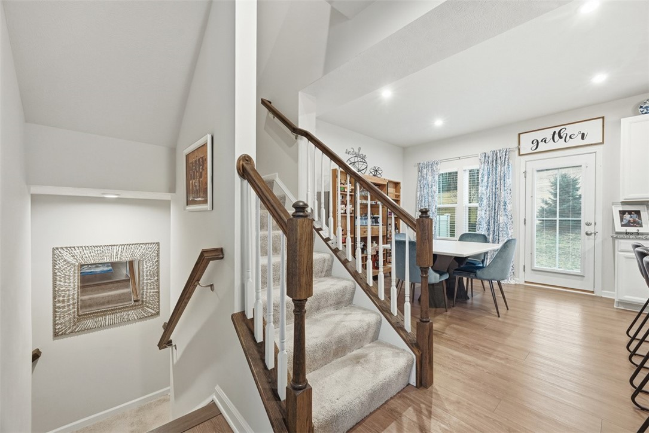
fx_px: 252
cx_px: 324
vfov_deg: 81.2
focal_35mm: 14
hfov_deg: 104.2
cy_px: 216
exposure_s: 1/50
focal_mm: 14
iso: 400
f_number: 8
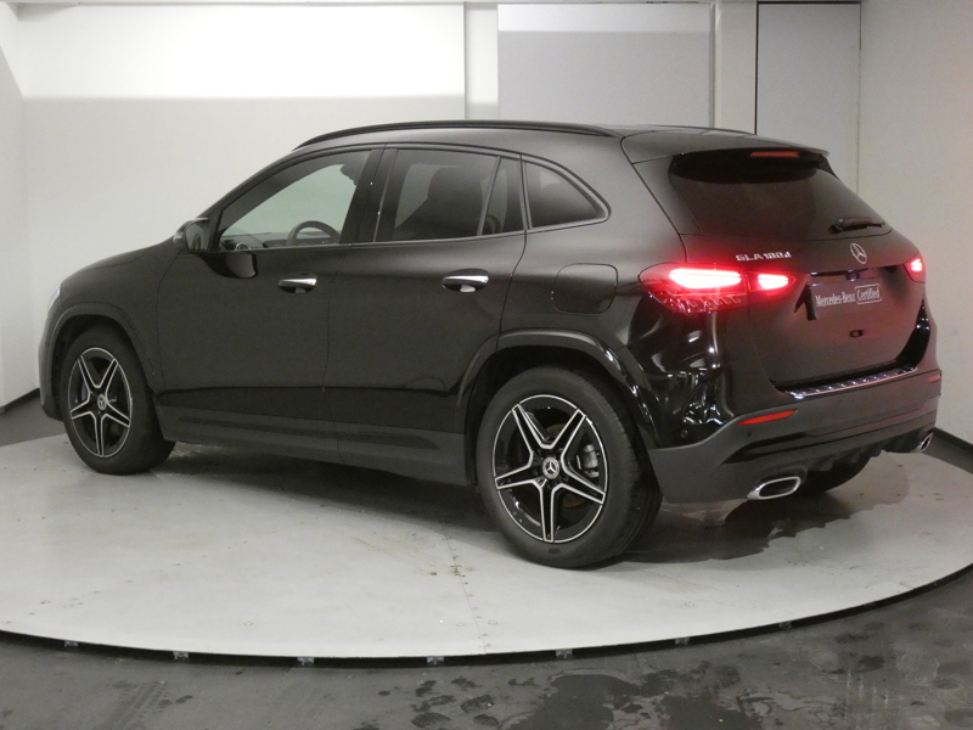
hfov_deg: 38.2
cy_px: 365
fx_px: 1405
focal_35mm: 50
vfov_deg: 29.1
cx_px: 486
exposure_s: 1/60
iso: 1600
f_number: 3.9
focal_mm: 9
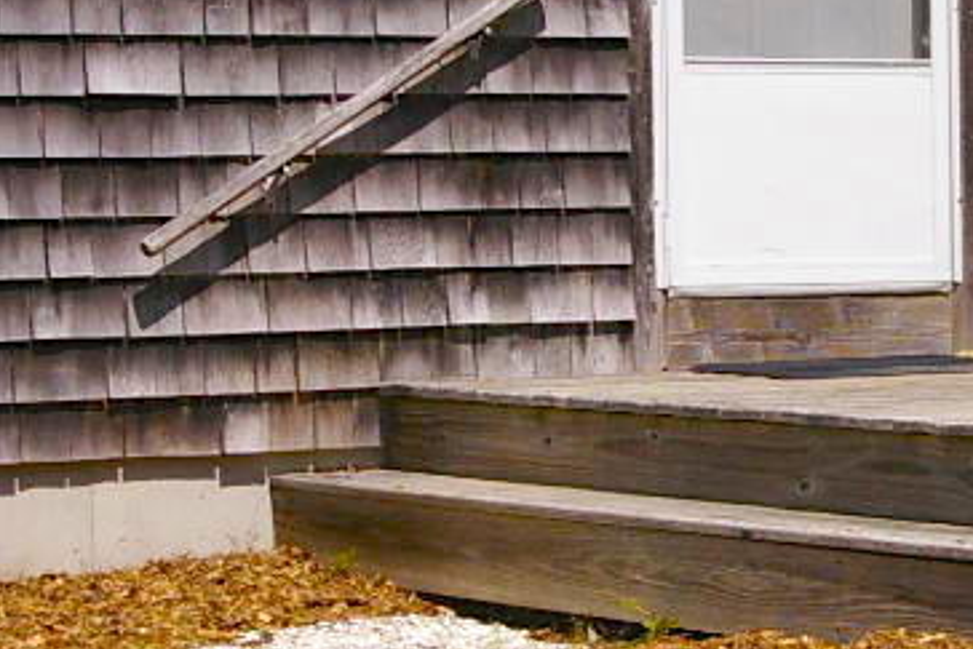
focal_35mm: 177
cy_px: 158
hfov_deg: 11.6
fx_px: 4786
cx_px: 722
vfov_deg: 7.8
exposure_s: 1/1000
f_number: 13
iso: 800
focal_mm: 28
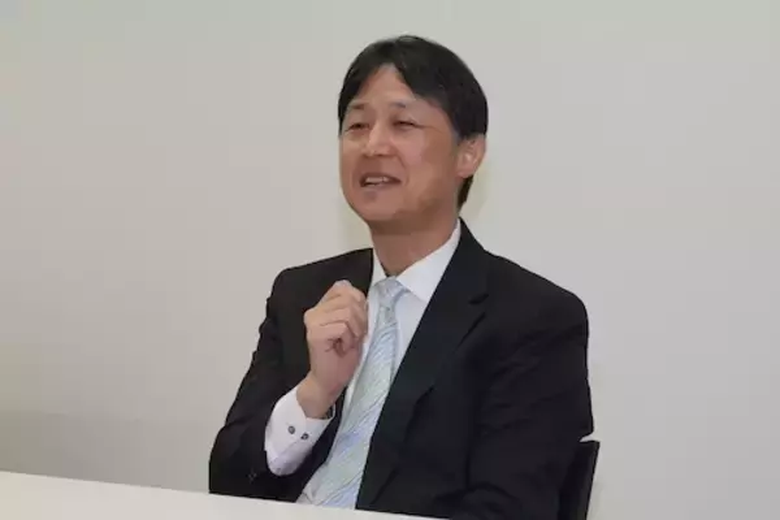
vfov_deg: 16.9
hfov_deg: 25.1
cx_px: 390
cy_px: 260
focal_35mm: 81
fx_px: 1755
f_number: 6.3
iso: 1600
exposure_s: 1/250
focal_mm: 54
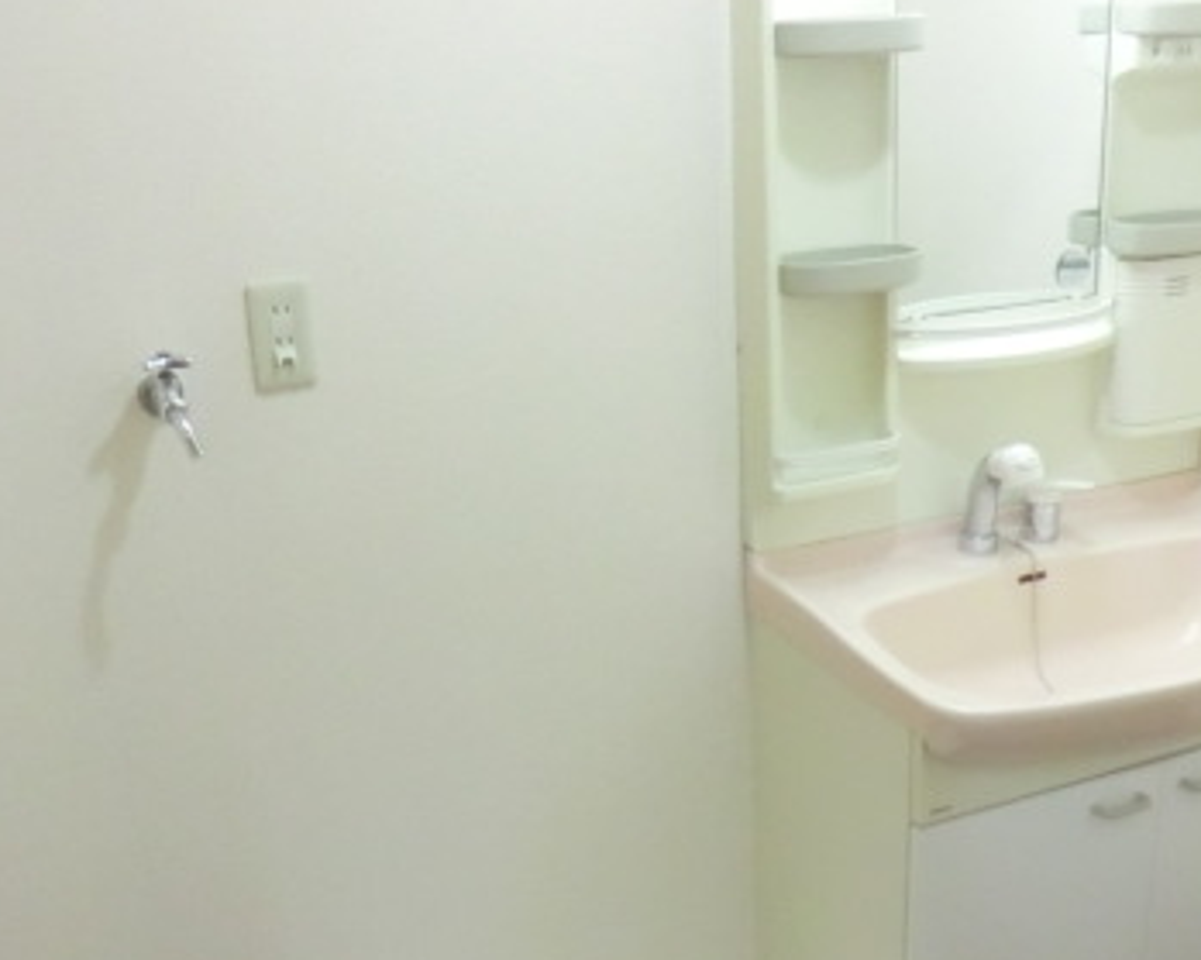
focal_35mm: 43
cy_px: 650
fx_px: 1528
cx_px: 626
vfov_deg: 34.5
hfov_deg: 42.9
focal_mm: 4.3
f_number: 3.2
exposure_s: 1/30
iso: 800
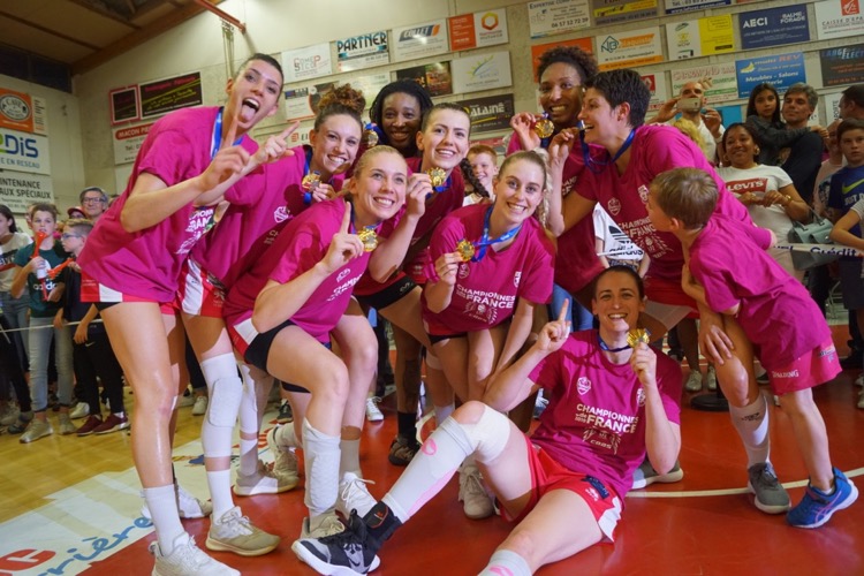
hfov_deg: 67.4
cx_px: 432
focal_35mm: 27
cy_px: 288
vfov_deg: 47.9
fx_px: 648
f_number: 4
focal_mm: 18
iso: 1250
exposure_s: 1/160
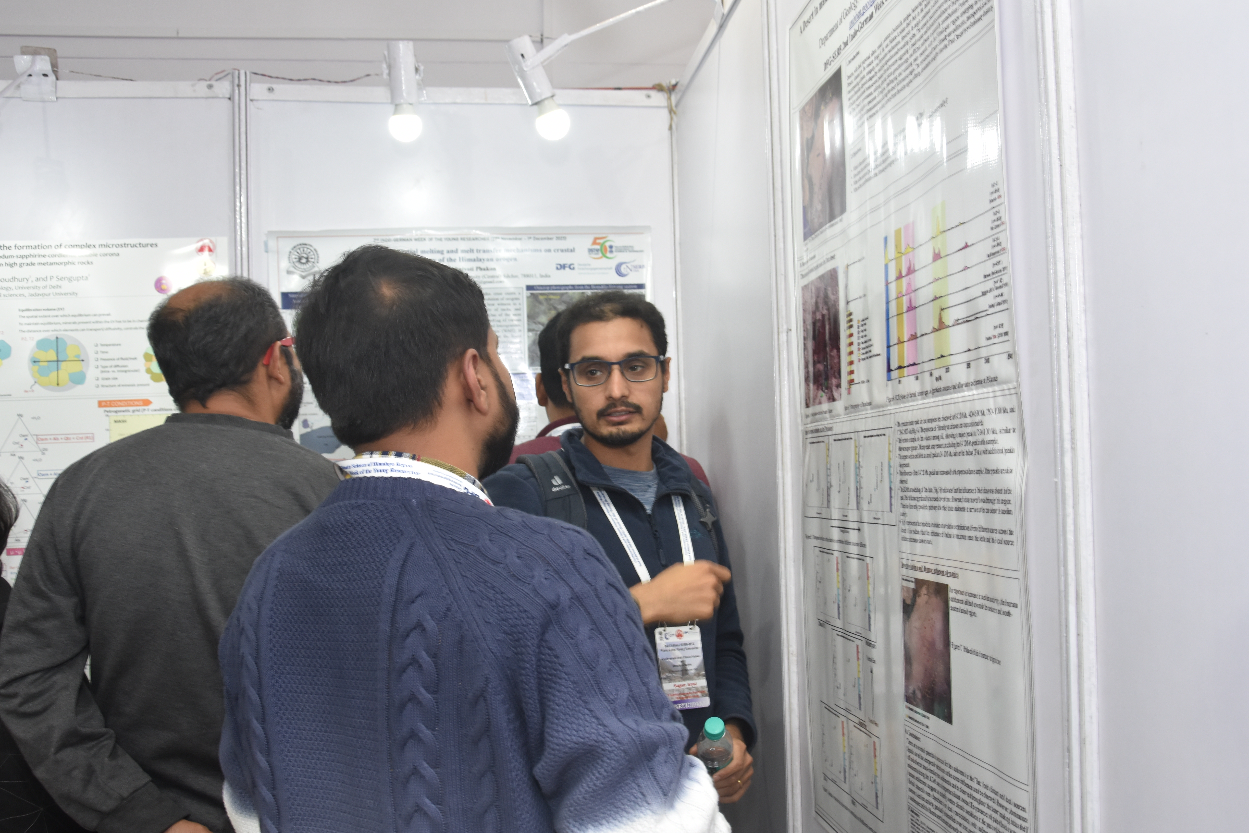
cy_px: 444
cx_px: 715
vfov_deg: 34.5
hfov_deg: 49.8
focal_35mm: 39
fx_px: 1340
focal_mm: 21
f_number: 5
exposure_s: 1/100
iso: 800
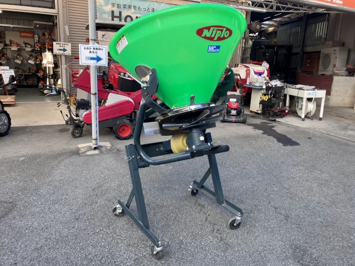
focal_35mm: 28
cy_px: 133
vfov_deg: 49.7
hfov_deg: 63.4
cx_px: 178
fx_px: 287
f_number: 1.8
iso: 40
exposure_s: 1/121
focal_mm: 3.99
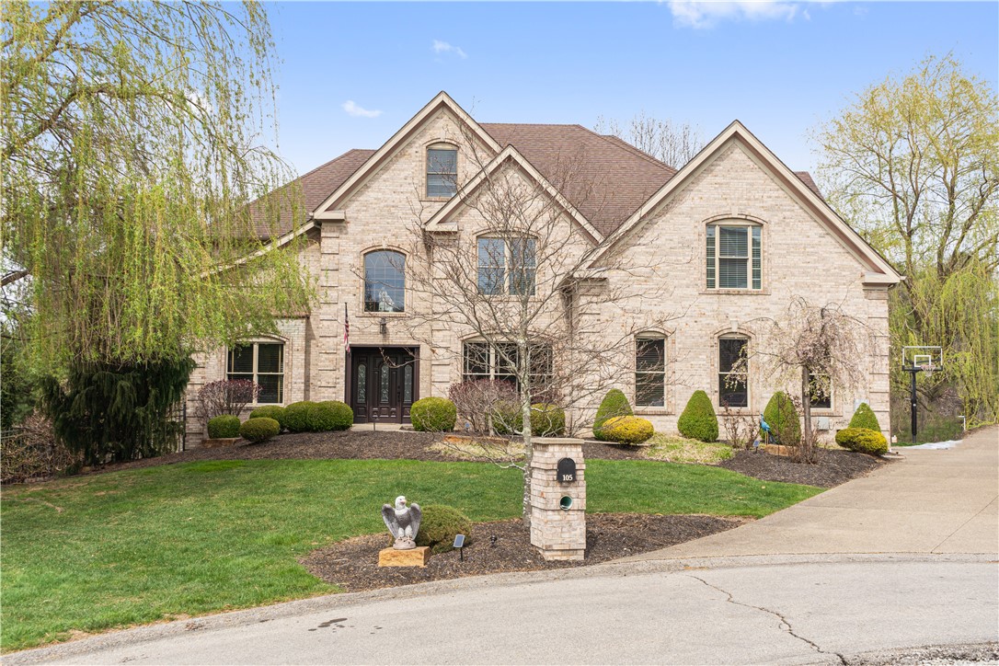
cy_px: 333
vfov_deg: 37.9
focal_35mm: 35
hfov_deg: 54.4
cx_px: 500
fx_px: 971
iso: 125
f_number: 8
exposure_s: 1/320
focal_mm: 35
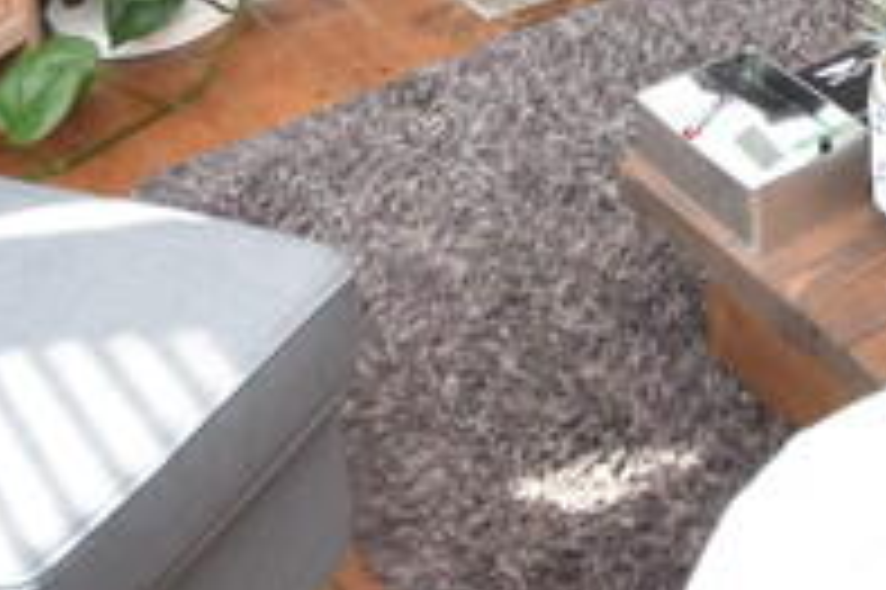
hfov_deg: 23.9
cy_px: -664
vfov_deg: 14.1
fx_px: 1918
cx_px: 1030
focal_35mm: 78
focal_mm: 10
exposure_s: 1/200
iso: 640
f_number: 5
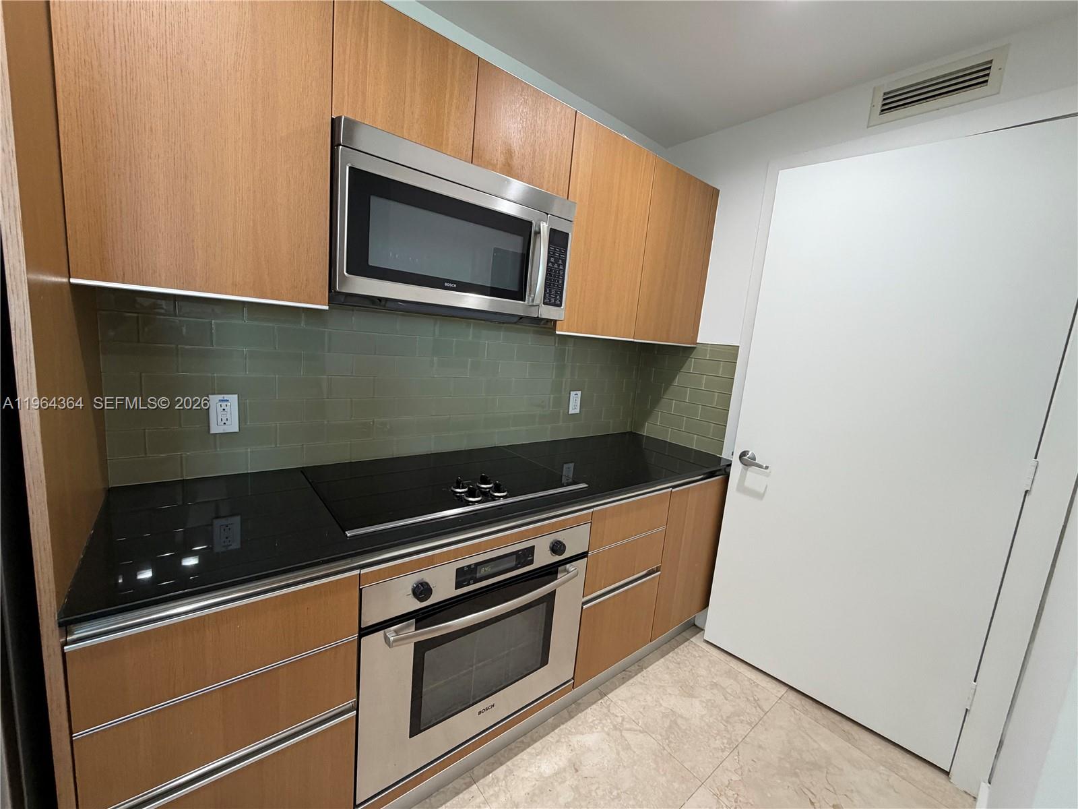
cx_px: 539
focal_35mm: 14
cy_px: 404
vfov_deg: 85.7
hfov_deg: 102.1
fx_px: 436
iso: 200
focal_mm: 2.22
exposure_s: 1/60
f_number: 2.2
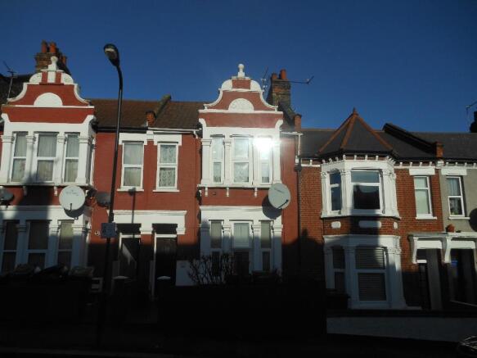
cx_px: 238
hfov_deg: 69.4
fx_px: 344
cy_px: 179
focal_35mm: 25
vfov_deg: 54.9
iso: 80
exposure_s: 1/320
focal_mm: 4.5
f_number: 10.2
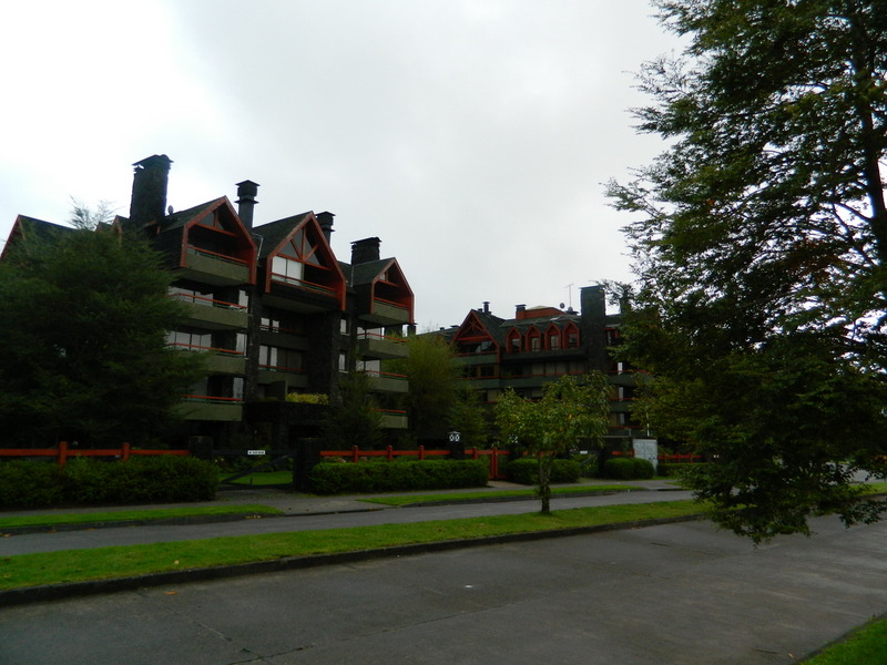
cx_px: 444
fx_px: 641
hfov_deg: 69.4
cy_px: 332
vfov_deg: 54.9
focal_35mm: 25
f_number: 3.1
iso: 180
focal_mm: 4.5
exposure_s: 1/30
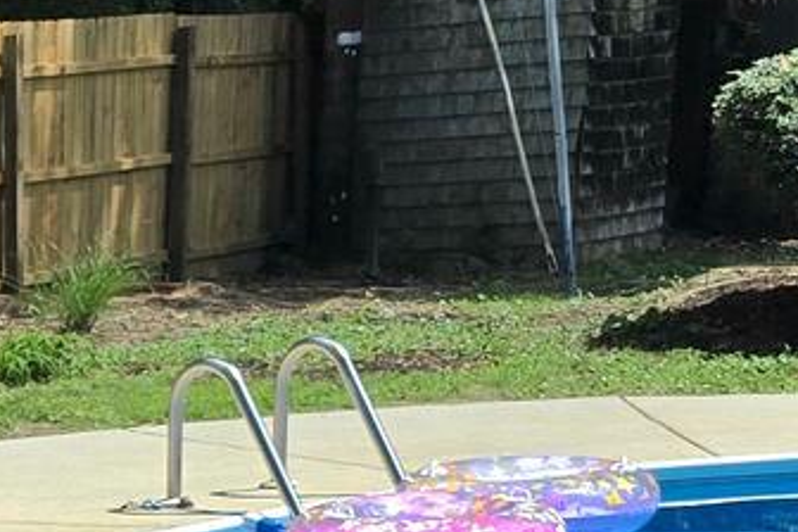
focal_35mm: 146
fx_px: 3236
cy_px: 1178
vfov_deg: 8.7
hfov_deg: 12.2
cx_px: -893
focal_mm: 6.3
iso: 12
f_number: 1.7
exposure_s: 1/1667
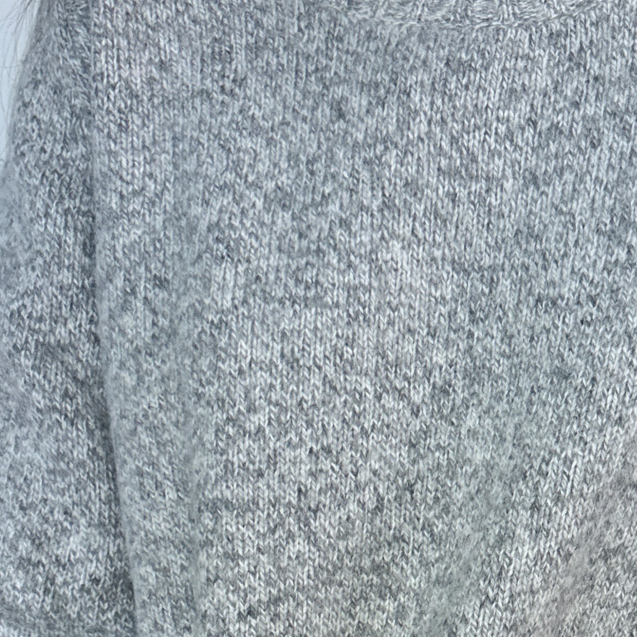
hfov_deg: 23.8
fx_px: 1478
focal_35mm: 71
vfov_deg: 22.8
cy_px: 716
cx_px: 535
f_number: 1.78
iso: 64
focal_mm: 6.86
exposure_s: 1/220
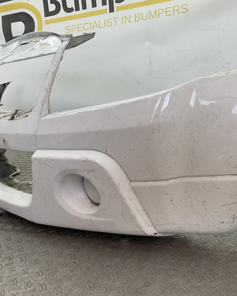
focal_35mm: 38
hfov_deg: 39.1
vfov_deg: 47.9
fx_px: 333
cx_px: 129
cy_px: 149
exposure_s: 1/144
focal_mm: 3
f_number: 1.8
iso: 16
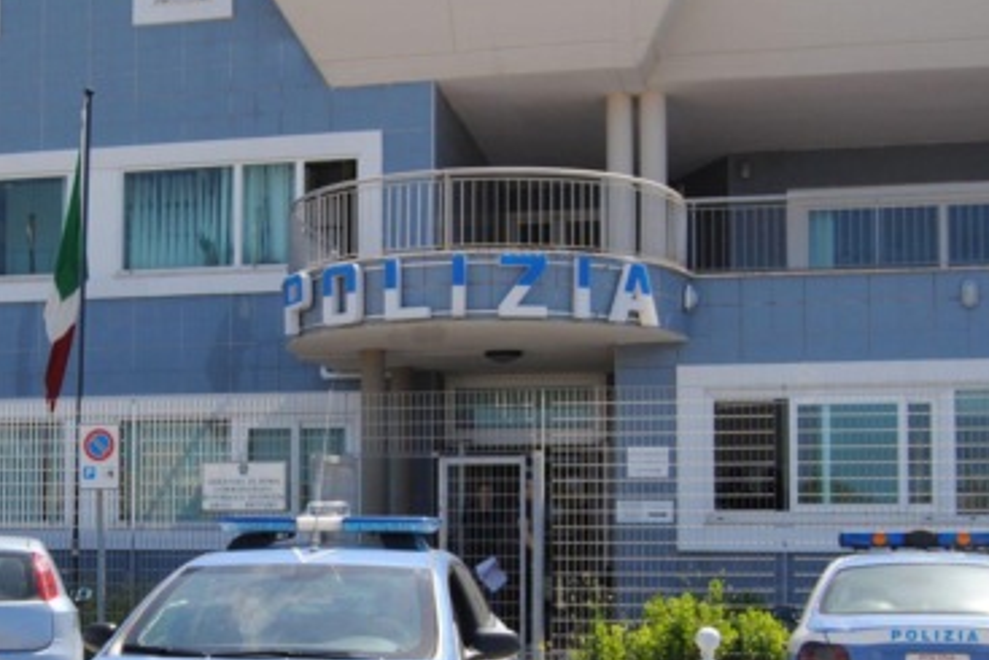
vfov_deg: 21.1
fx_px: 1757
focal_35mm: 64
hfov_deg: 30.9
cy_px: 489
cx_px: 248
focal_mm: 23
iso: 100
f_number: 7.1
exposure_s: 1/200
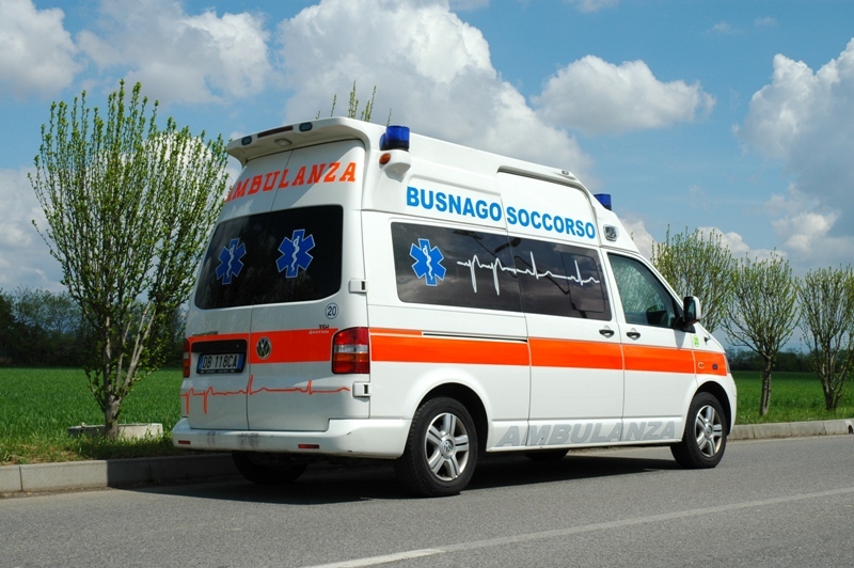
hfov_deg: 38.9
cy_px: 284
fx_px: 1209
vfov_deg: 26.4
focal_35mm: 51
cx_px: 427
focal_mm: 34
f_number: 11
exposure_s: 1/500
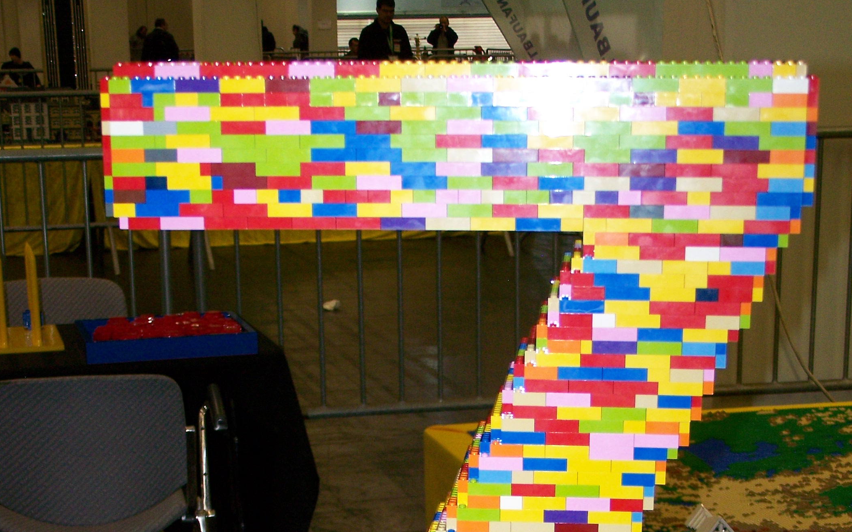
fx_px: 1951
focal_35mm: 84
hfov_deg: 24.6
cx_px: 424
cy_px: 545
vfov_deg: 15.2
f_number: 3.1
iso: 160
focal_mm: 9.8
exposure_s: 1/60
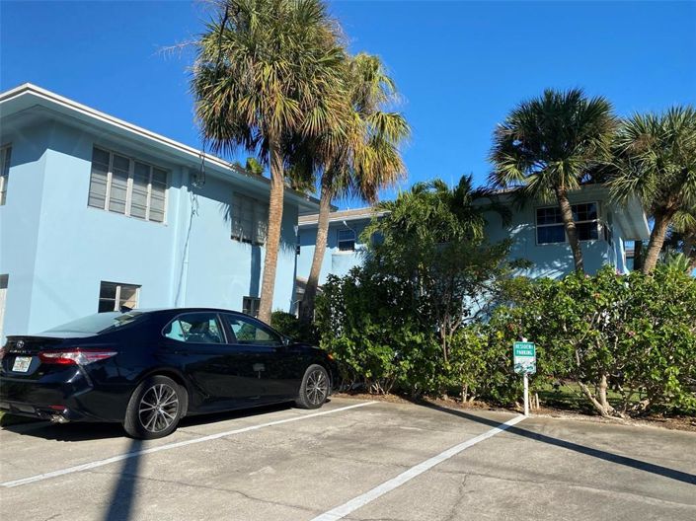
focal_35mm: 26
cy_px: 260
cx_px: 348
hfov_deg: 67.3
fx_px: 522
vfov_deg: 53.0
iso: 32
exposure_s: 1/2967
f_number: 1.8
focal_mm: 4.25
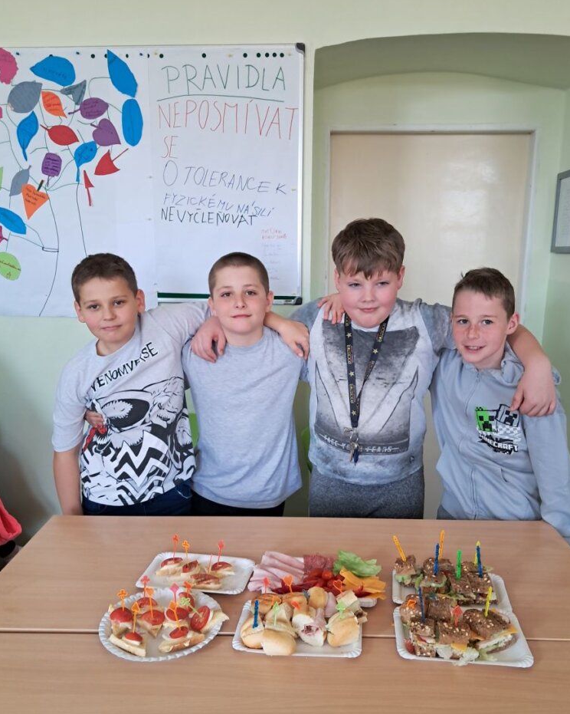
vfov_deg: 60.4
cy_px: 385
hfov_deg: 49.9
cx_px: 291
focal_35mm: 29
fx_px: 612
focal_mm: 4
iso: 160
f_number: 1.8
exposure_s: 1/50
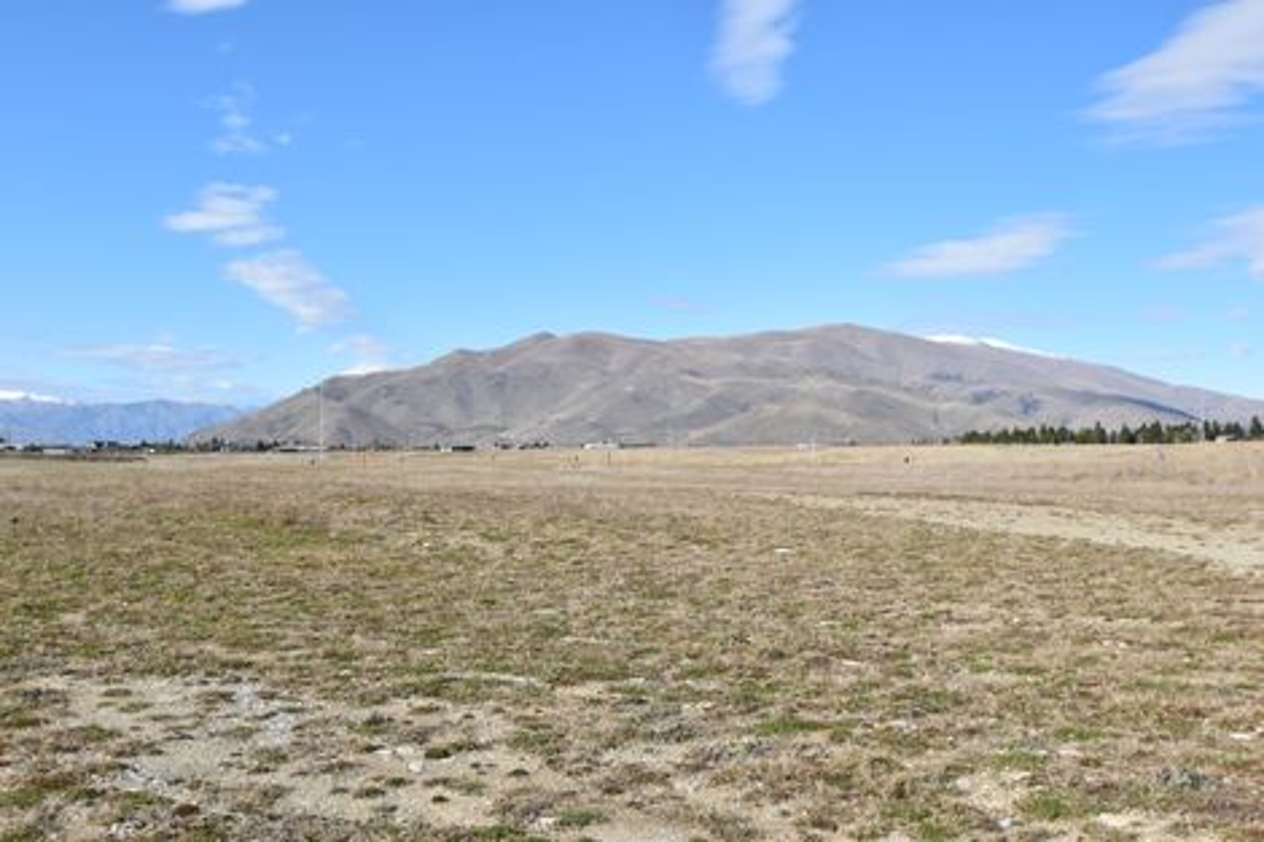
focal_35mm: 36
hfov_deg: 53.1
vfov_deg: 36.8
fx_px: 1263
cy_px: 421
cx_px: 632
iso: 200
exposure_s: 1/400
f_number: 10
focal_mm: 24
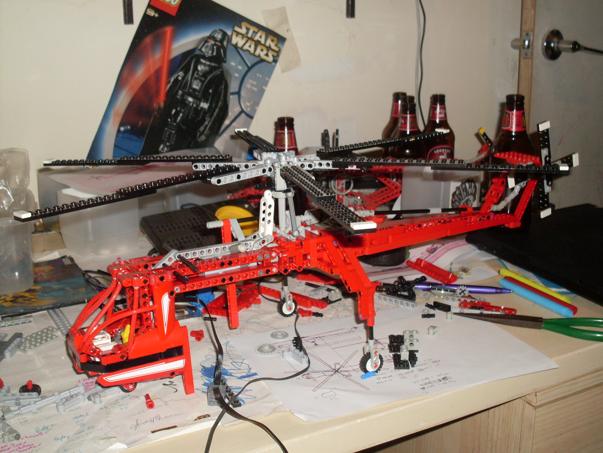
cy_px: 226
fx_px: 854
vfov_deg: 29.7
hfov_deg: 38.9
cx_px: 302
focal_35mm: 49
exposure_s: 1/45
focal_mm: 8.1
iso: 100
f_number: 3.1
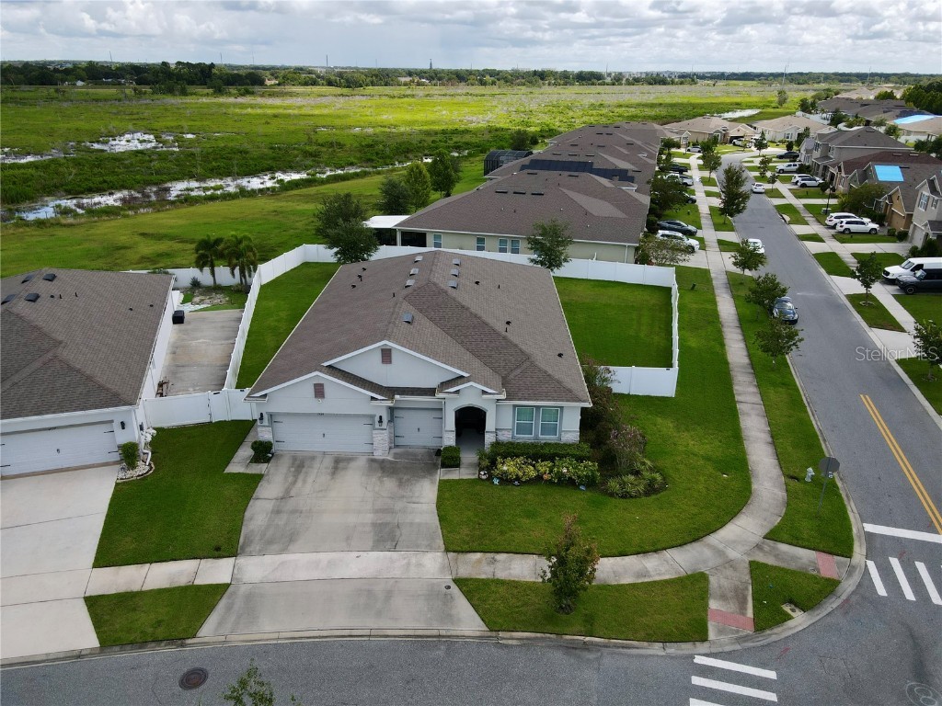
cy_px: 353
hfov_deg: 71.6
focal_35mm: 24
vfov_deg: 56.8
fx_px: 653
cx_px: 471
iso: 100
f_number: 2.8
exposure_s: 1/500
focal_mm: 4.5
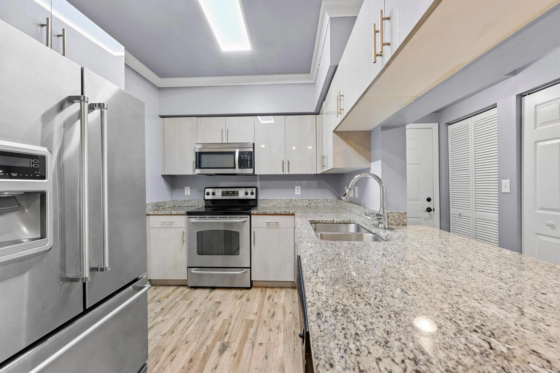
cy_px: 186
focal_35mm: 14
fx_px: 218
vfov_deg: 81.2
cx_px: 280
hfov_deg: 104.3
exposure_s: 1/2.5
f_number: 8
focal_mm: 14
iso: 400
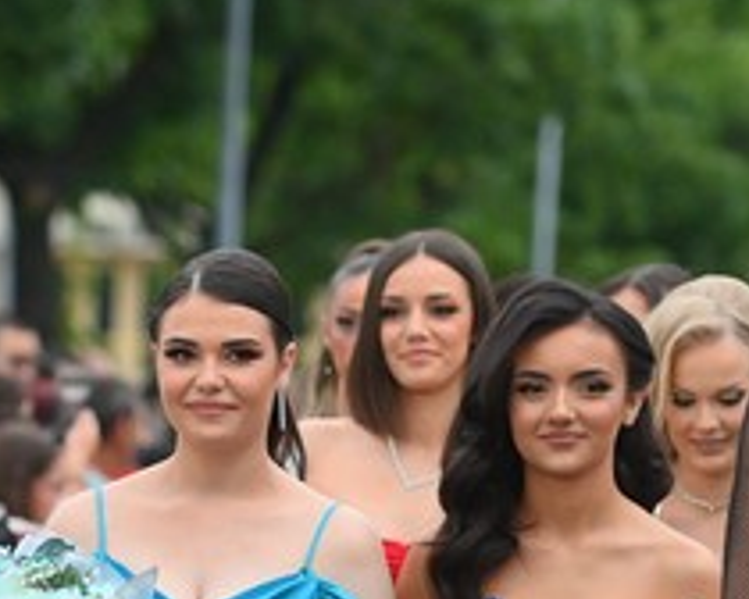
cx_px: 136
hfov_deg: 4.9
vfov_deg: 3.9
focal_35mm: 393
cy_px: 872
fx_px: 8712
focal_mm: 110
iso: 1600
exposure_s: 1/800
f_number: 2.8
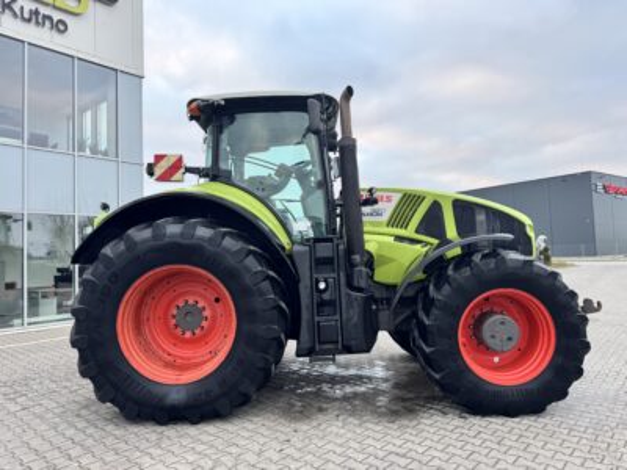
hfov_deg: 71.6
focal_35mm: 24
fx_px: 435
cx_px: 314
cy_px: 235
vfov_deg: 56.8
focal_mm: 6.76
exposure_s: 1/121
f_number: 1.78
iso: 100
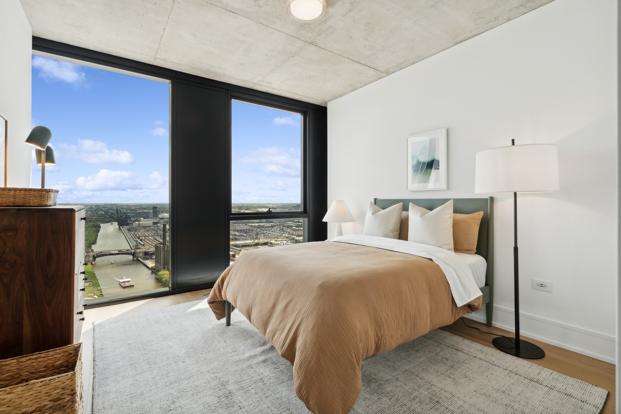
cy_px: 207
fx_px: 276
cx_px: 310
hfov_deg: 96.7
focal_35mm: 16
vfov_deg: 73.7
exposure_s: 1/160
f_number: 8
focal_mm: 16
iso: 320
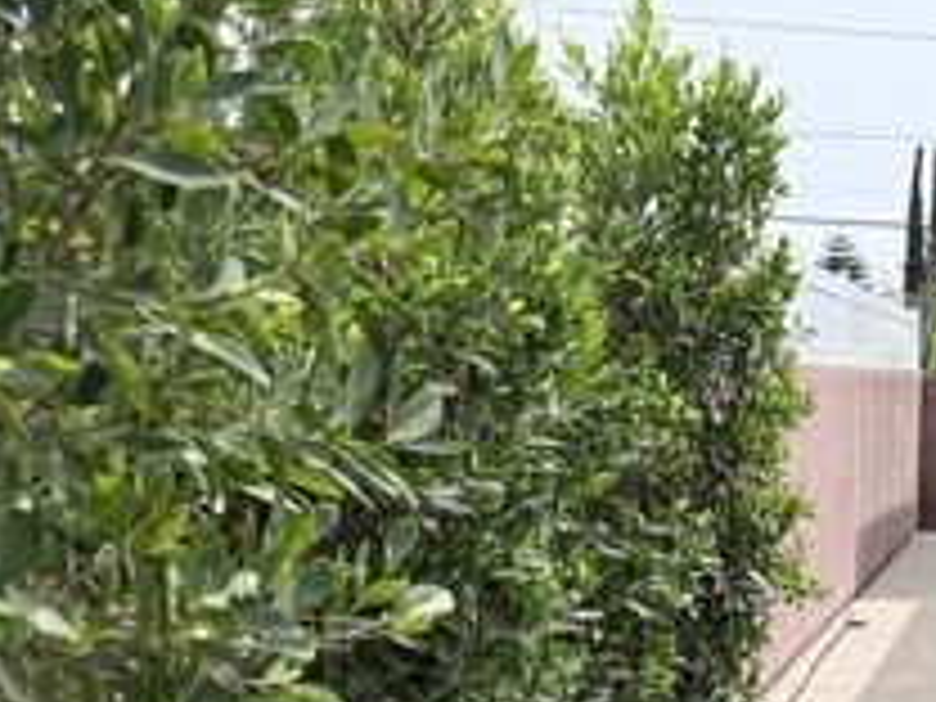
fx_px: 2001
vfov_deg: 19.7
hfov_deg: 23.3
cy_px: 549
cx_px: 1215
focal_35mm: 74
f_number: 1.78
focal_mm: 6.76
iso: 80
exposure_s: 1/4167
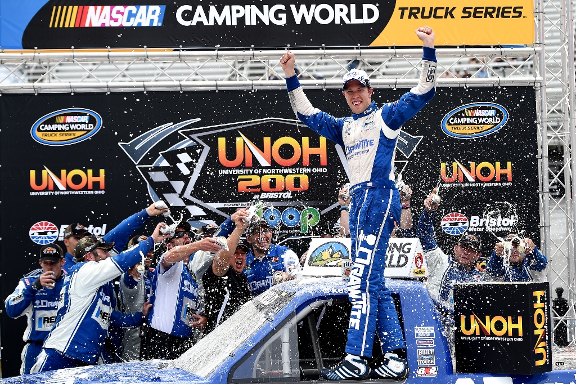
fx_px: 1280
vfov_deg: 17.1
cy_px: 192
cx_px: 288
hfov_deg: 25.4
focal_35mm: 80
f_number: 4
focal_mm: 80
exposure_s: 1/1250
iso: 200
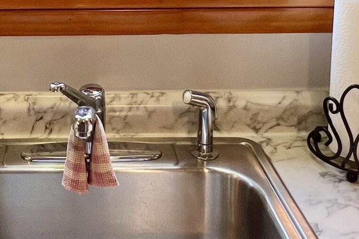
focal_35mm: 53
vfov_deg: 23.2
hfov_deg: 36.6
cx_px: 89
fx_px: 528
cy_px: -52
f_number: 1.8
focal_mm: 1.57
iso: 100
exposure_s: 1/120
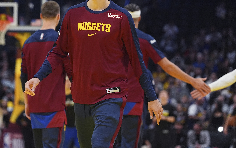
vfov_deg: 5.9
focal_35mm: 222
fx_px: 1428
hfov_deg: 9.4
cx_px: 79
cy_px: 47
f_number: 3.5
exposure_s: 1/1600
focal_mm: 162
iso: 4000
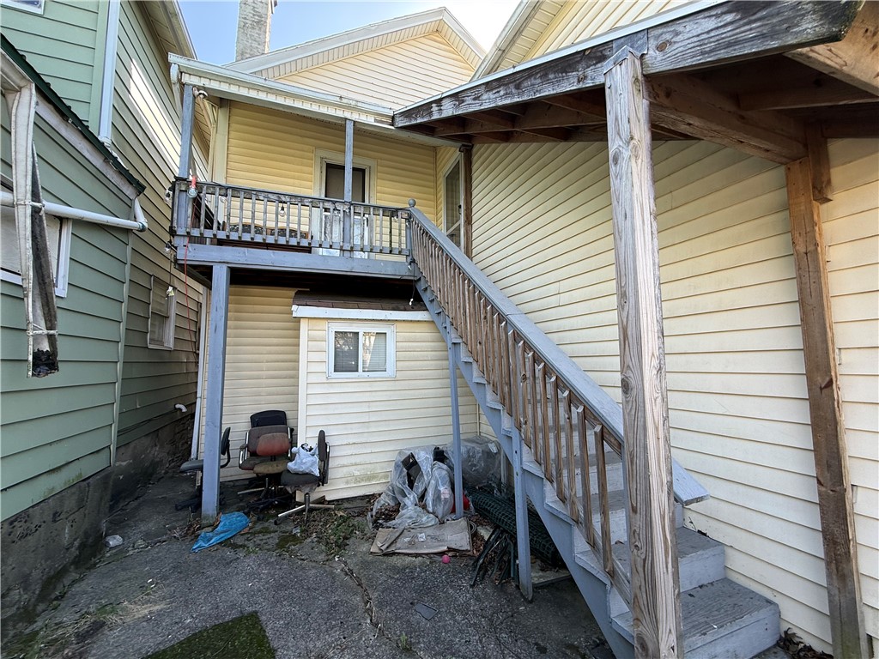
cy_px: 330
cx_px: 440
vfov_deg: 85.7
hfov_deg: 102.1
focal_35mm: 14
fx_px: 356
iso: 50
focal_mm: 2.22
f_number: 2.2
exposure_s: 1/146
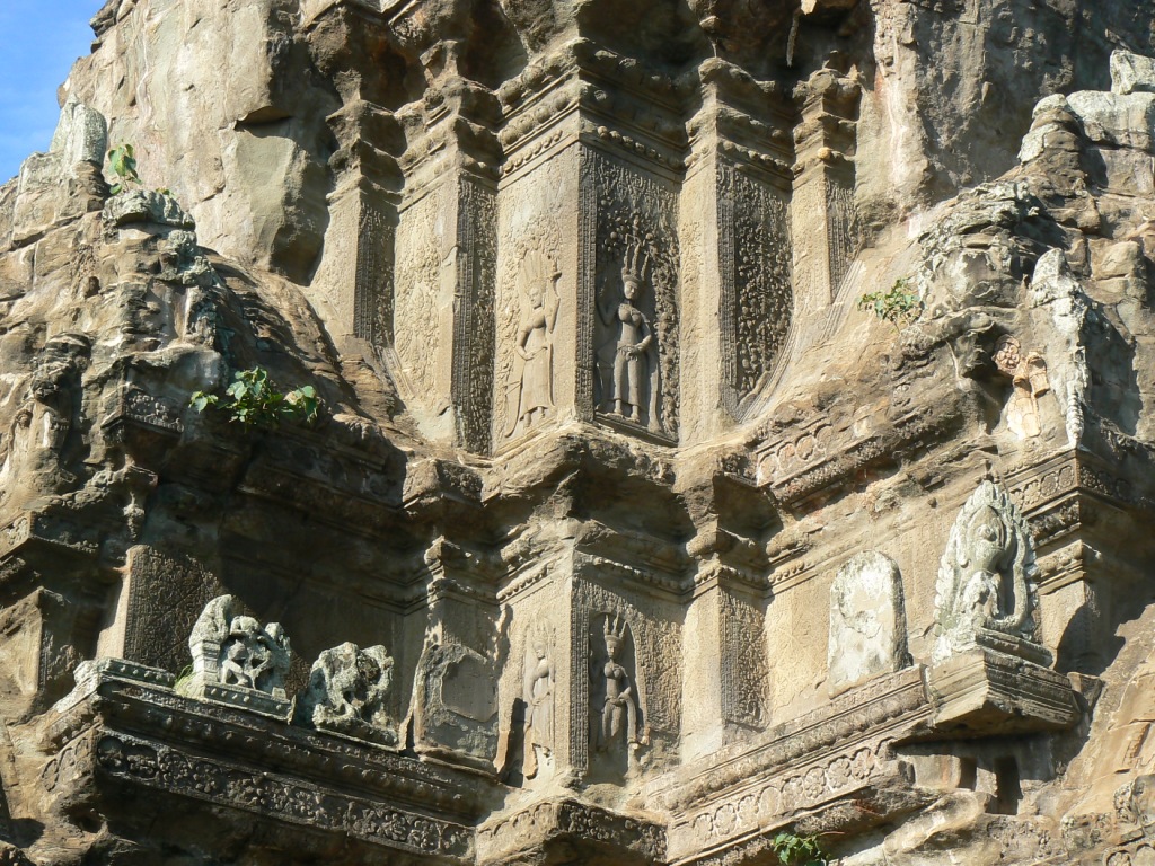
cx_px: 578
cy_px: 433
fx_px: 3036
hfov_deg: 21.5
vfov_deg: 16.2
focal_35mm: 91
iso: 80
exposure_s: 1/200
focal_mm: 15.2
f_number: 5.6
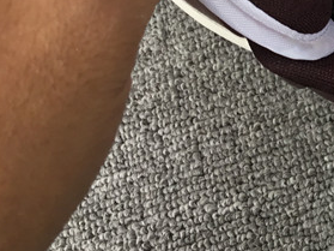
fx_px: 964
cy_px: 4
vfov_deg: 14.6
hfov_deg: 17.9
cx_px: 478
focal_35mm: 100
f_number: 2.4
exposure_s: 1/50
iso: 32
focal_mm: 3.3
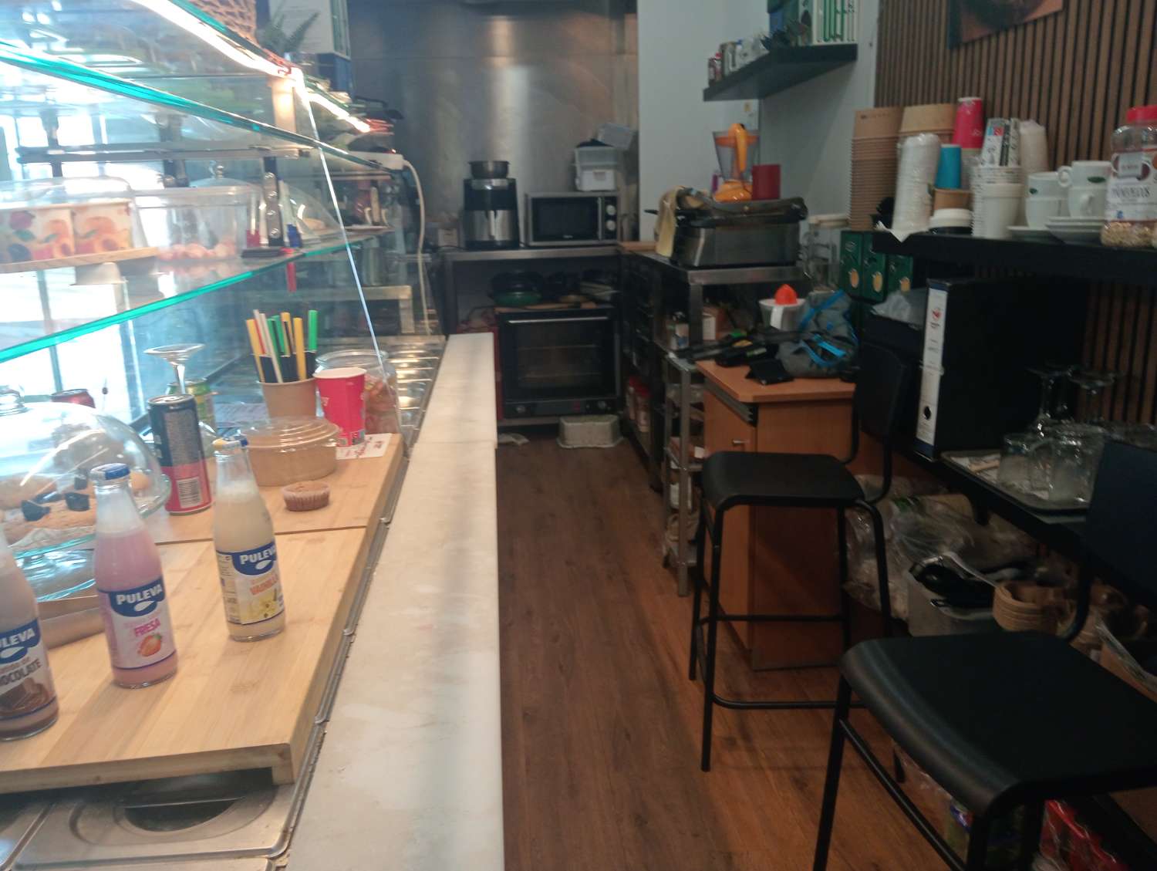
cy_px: 436
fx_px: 937
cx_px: 578
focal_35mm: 28
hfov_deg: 63.4
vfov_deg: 49.8
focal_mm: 3.98
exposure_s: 1/33.3
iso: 188
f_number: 1.8
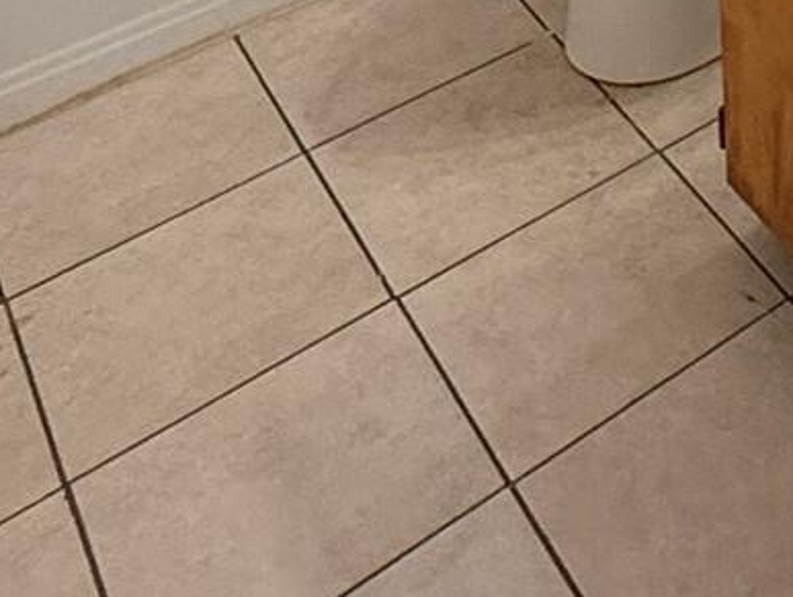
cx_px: 1191
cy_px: -874
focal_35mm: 74
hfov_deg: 21.9
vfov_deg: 13.7
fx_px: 1697
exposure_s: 1/120
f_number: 2.2
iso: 200
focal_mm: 2.22
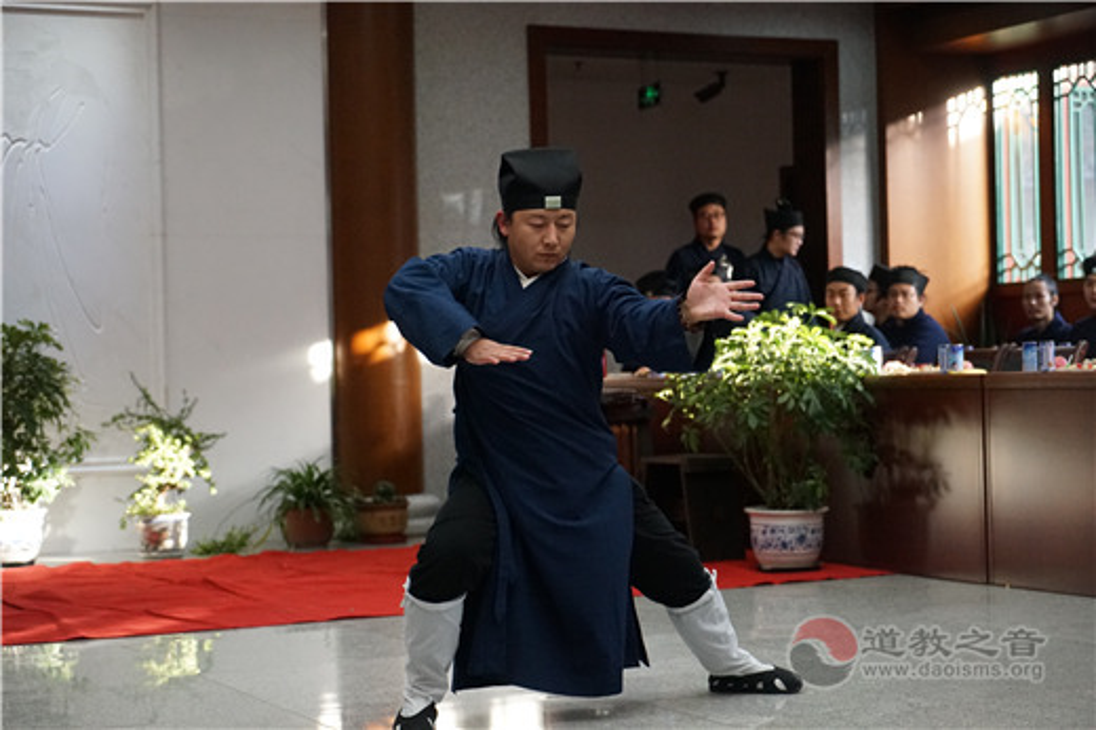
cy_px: 365
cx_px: 548
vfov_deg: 19.4
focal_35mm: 70
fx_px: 2130
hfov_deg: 28.9
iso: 5000
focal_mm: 70
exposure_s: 1/640
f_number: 4
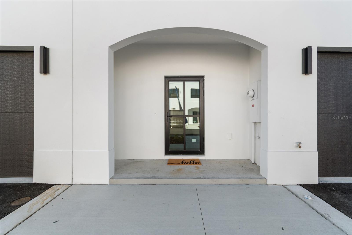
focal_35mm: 15
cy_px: 118
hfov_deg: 100.4
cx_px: 176
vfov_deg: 77.3
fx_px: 147
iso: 100
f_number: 7.1
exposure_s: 1/400
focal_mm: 10
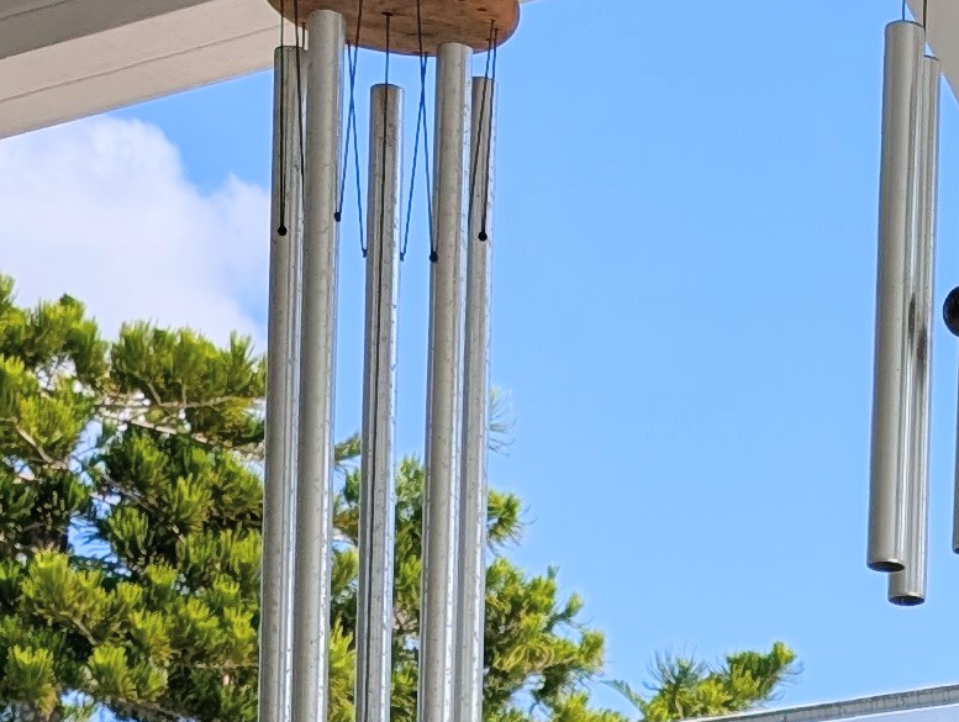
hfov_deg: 15.4
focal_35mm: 126
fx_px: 3496
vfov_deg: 10.1
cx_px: 924
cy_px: 1795
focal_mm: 6.9
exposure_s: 1/1890
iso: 20
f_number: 1.68
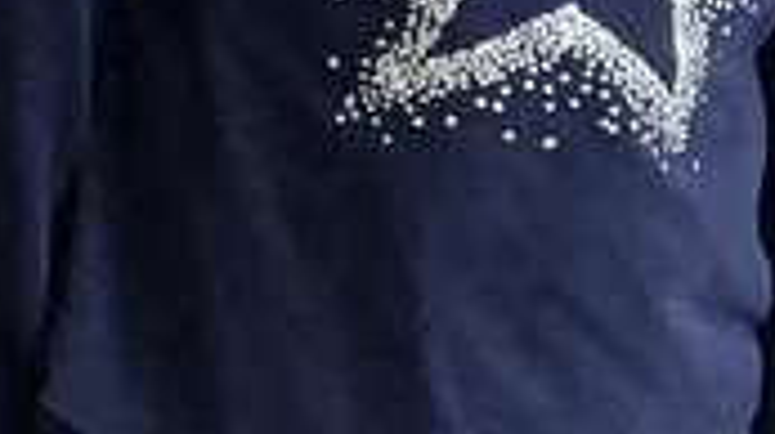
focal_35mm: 176
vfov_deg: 6.7
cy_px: -389
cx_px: -1416
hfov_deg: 9.8
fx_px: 3614
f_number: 1.8
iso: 125
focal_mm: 3
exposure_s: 1/60
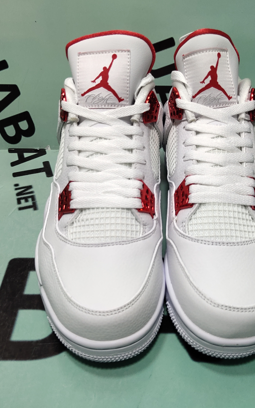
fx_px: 478
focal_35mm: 43
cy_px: 203
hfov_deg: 29.9
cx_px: 136
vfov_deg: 46.2
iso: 65
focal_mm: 4.35
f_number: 1.79
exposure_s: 1/100
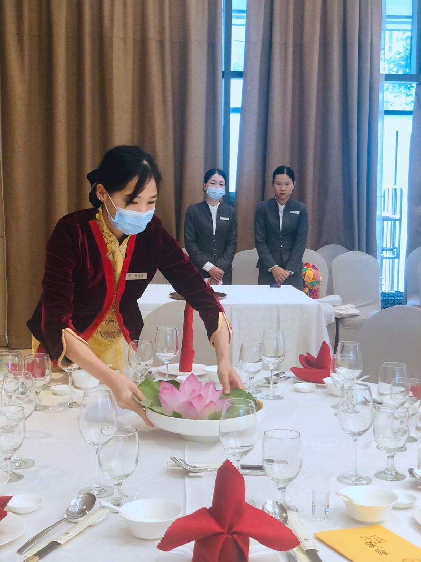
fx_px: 843
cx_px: 210
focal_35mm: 52
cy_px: 281
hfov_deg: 28.0
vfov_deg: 36.8
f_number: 2.4
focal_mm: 6
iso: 100
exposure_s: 1/33
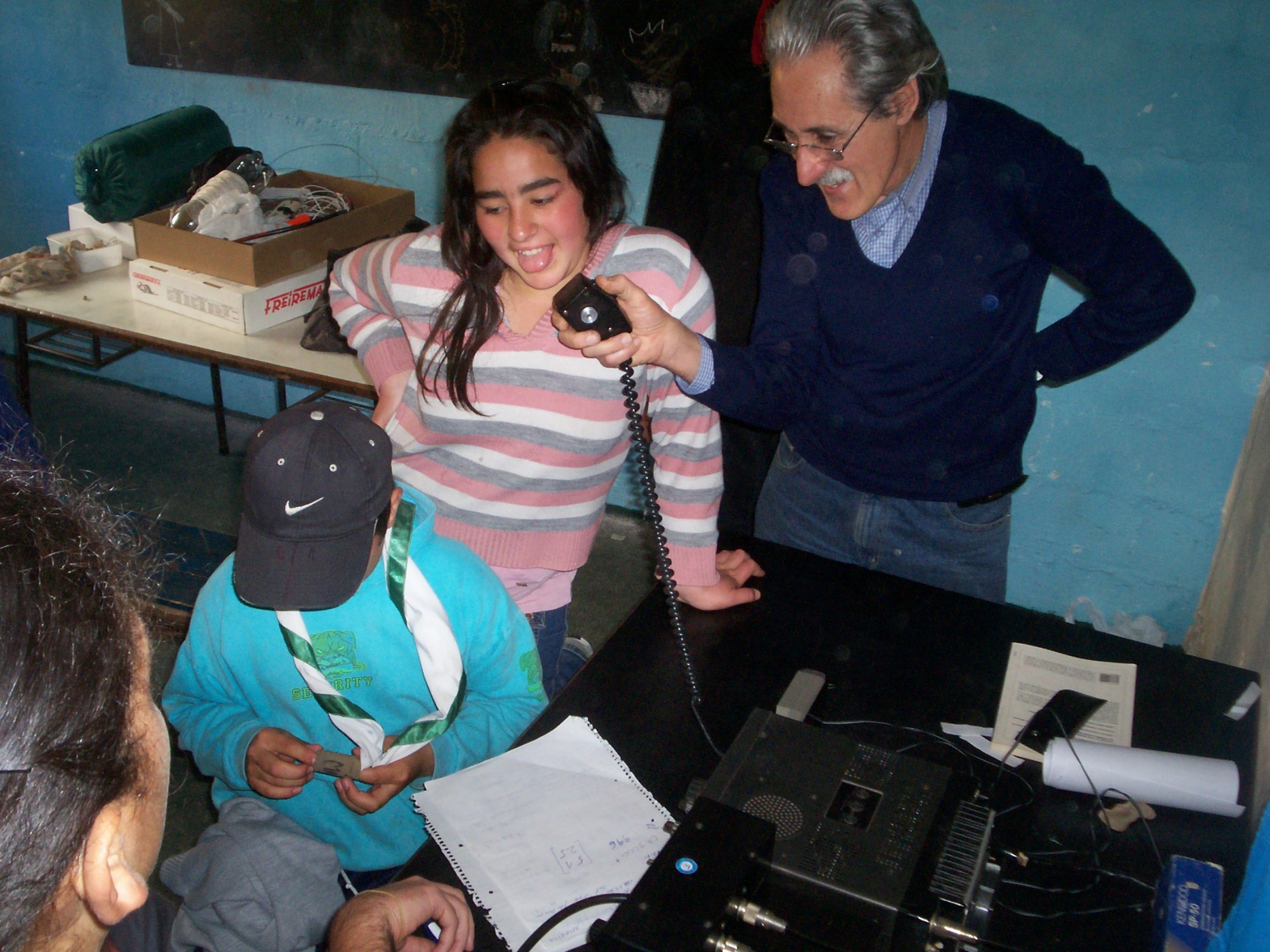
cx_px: 635
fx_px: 1321
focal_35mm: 36
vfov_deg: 39.7
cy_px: 476
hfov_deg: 51.4
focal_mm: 5.9
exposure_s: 1/64
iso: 140
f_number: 4.5
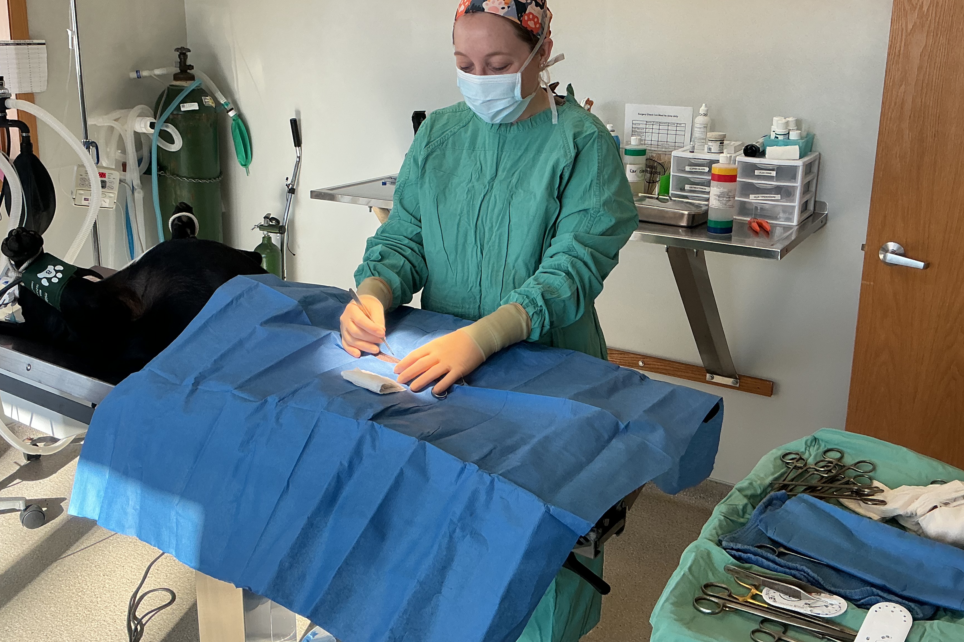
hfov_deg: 54.4
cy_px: 263
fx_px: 937
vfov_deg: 37.7
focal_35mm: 35
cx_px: 498
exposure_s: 1/120
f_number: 1.8
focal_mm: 3
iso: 32
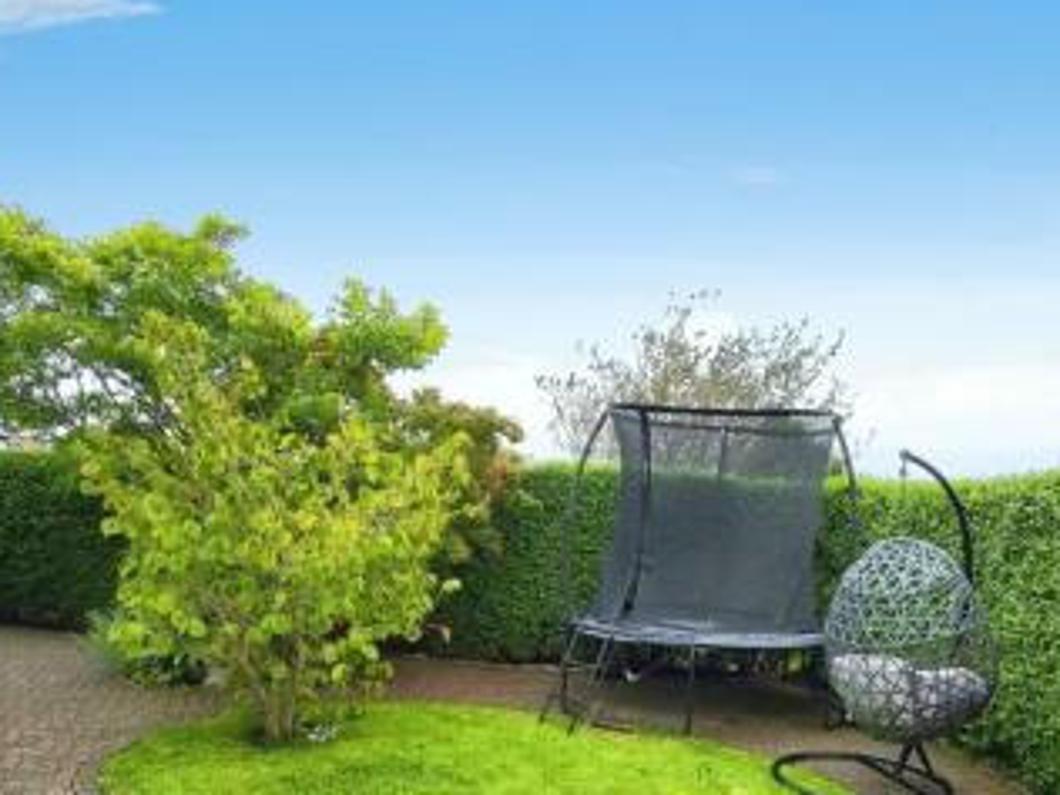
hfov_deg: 71.0
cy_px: 562
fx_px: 735
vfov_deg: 55.0
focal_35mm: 24
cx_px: 626
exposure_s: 1/468
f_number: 2.2
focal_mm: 1.74
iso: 32
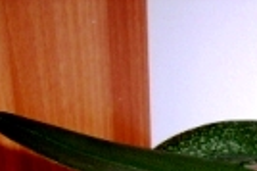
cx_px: 382
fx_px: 870
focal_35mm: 122
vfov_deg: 10.5
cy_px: 315
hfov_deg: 15.5
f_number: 2.8
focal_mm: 5.8
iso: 100
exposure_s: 1/45
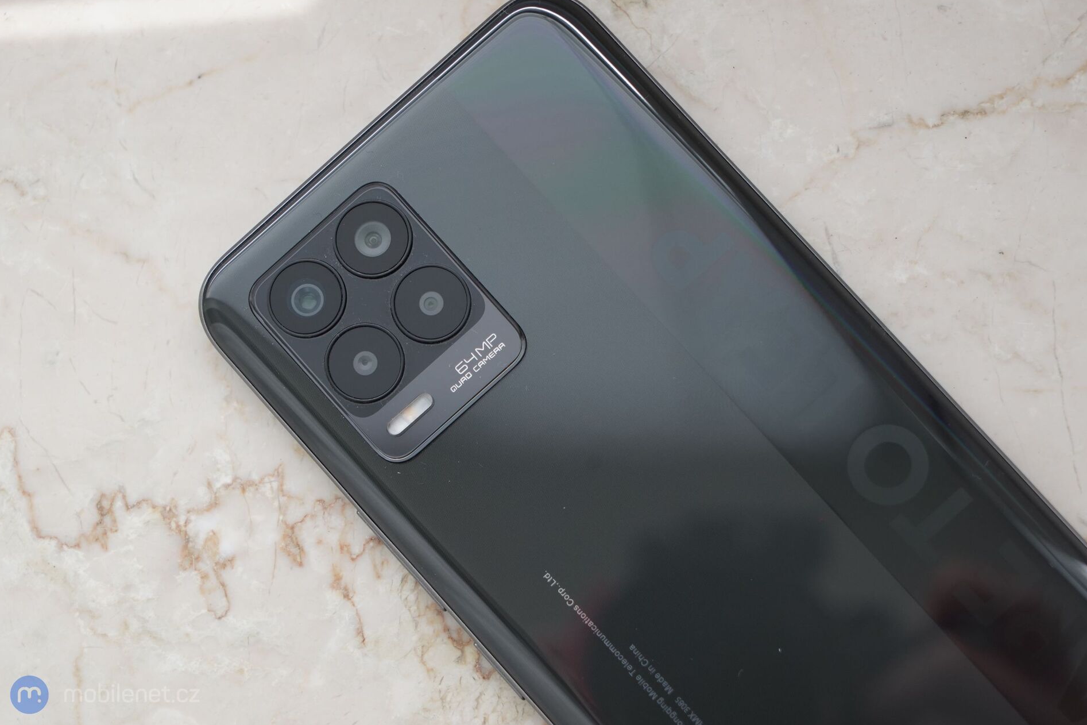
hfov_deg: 28.5
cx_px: 547
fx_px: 2144
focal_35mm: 71
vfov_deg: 19.2
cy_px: 361
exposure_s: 1/160
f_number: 7.1
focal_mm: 70
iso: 1000
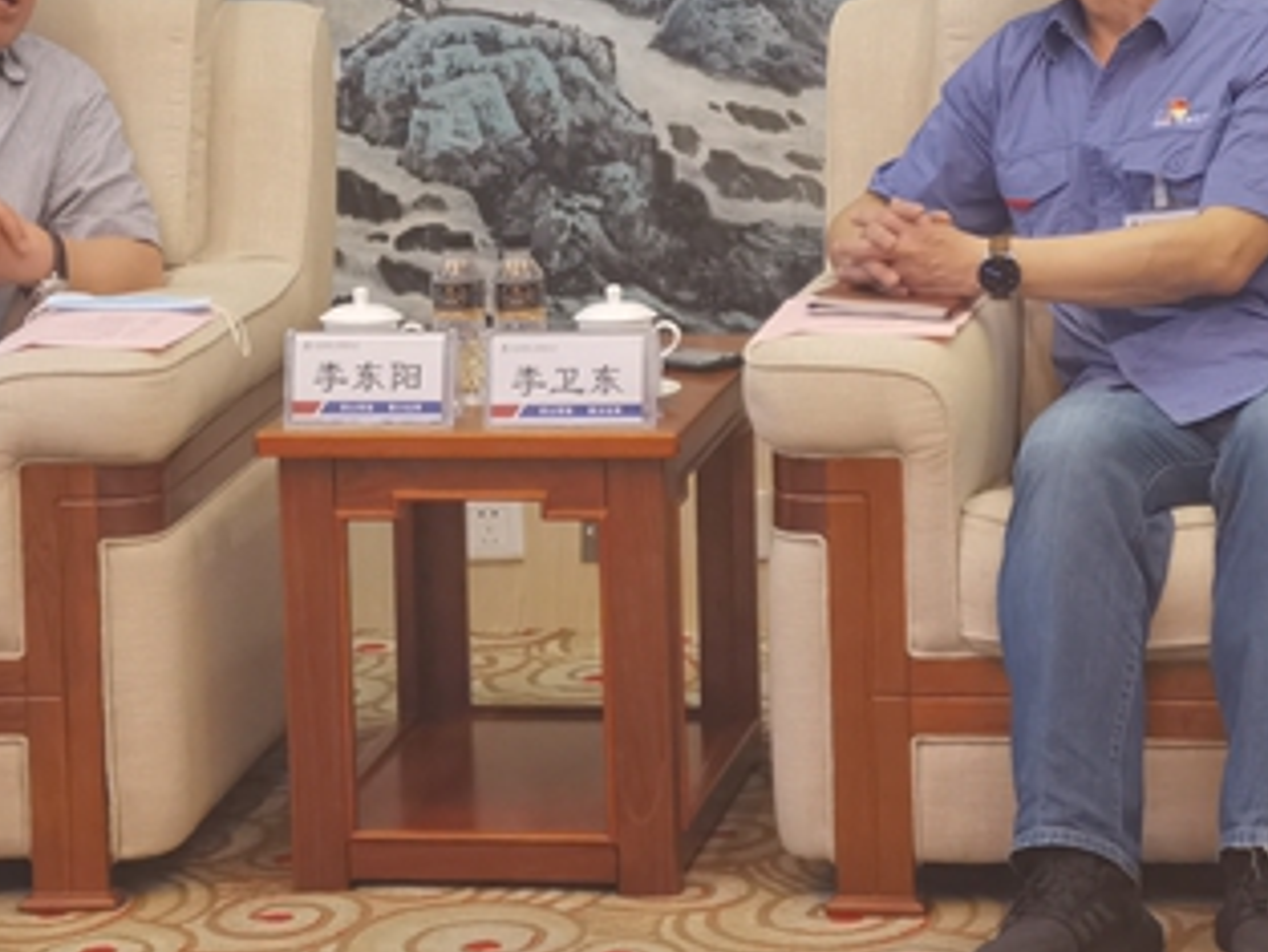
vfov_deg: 9.1
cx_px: 494
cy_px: 356
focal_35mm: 163
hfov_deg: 12.1
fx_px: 5973
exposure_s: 1/33.3
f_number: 2.4
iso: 200
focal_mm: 7.48
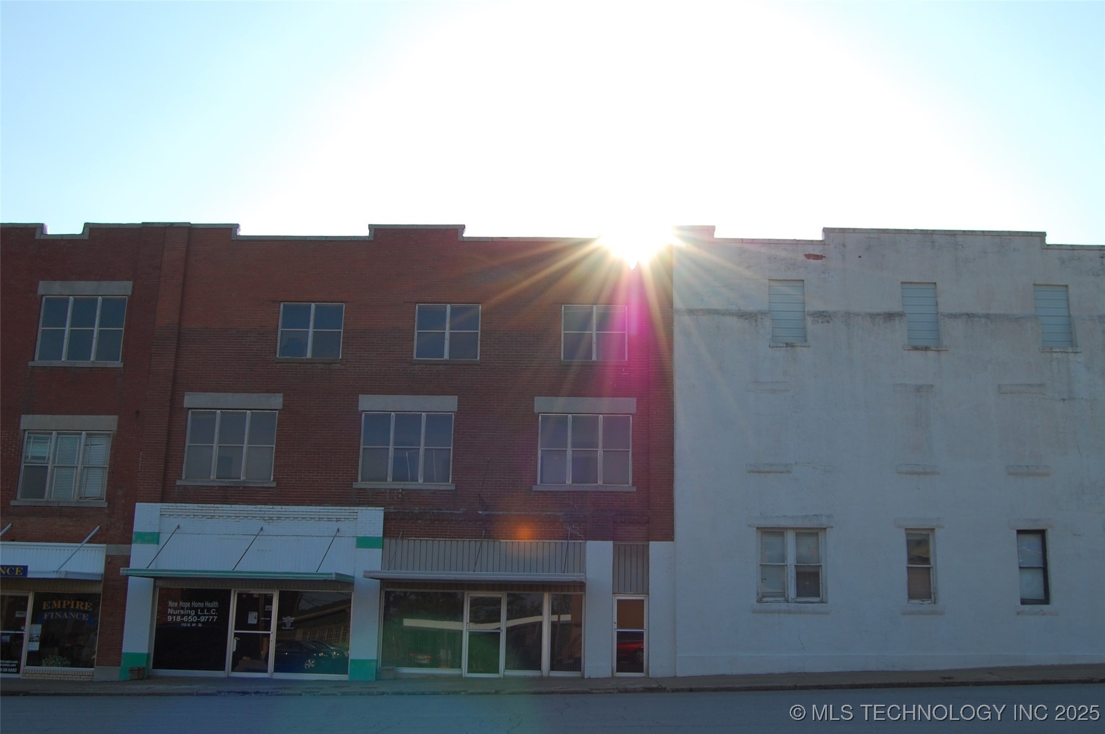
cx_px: 552
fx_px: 1058
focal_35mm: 34
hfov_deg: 55.1
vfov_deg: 38.3
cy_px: 367
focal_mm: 23
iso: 200
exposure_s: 1/320
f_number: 9
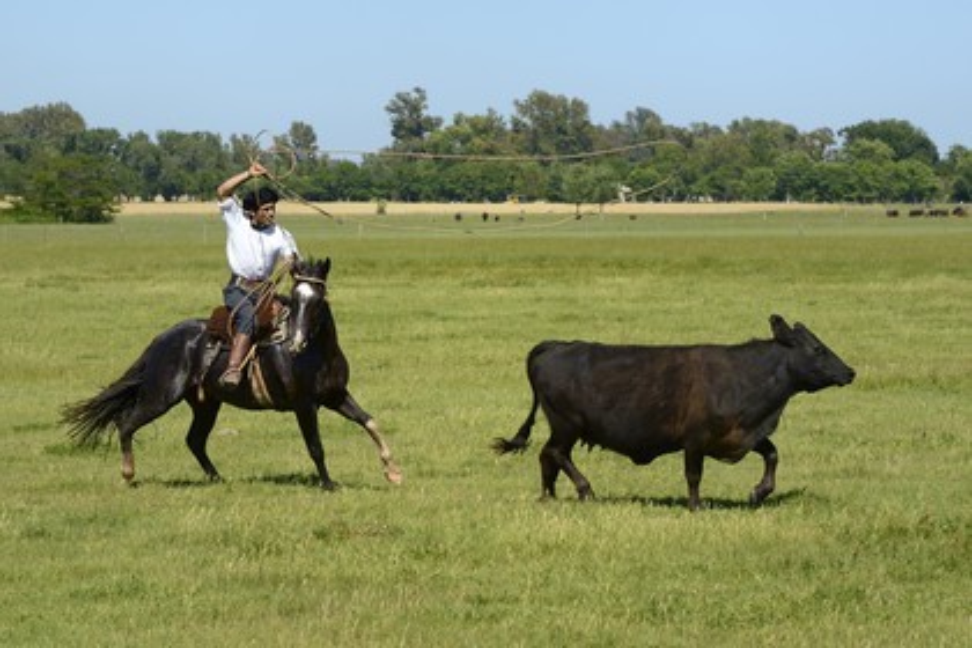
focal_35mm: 125
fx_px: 3375
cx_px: 486
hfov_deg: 16.4
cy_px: 324
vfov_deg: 11.0
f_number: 11
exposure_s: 1/800
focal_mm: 125
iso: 400
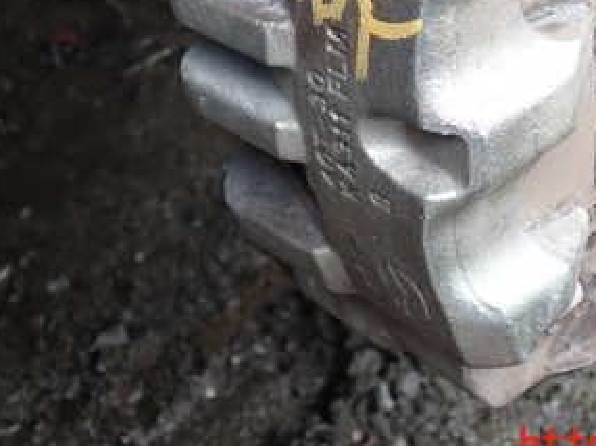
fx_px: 1084
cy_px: 4
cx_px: 365
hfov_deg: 30.6
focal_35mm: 63
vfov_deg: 22.4
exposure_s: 1/60
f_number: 2.3
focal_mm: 5.4
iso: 125
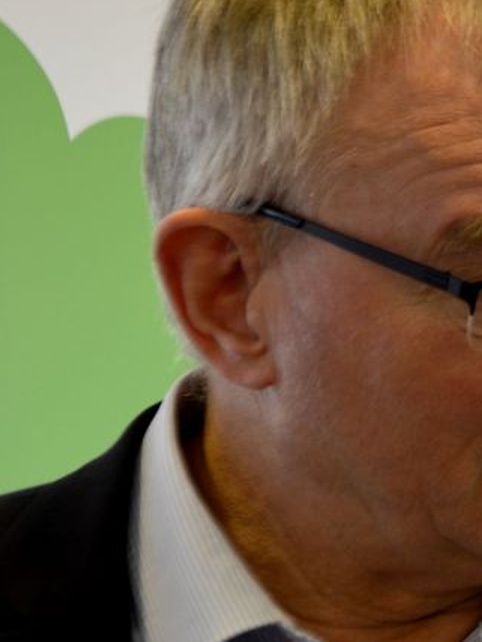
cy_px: 300
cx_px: 524
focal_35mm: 258
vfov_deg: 7.7
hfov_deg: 5.7
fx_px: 4790
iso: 450
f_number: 5.3
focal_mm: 80
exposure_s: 1/60
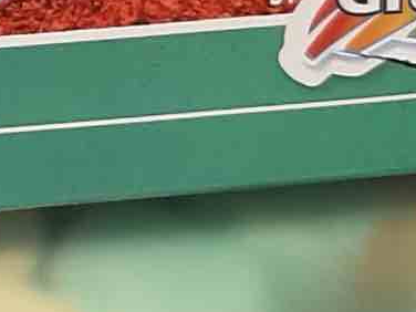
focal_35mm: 177
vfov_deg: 7.8
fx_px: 2127
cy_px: -417
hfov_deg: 9.2
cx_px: -778
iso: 50
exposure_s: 1/50
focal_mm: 3.93
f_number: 1.7
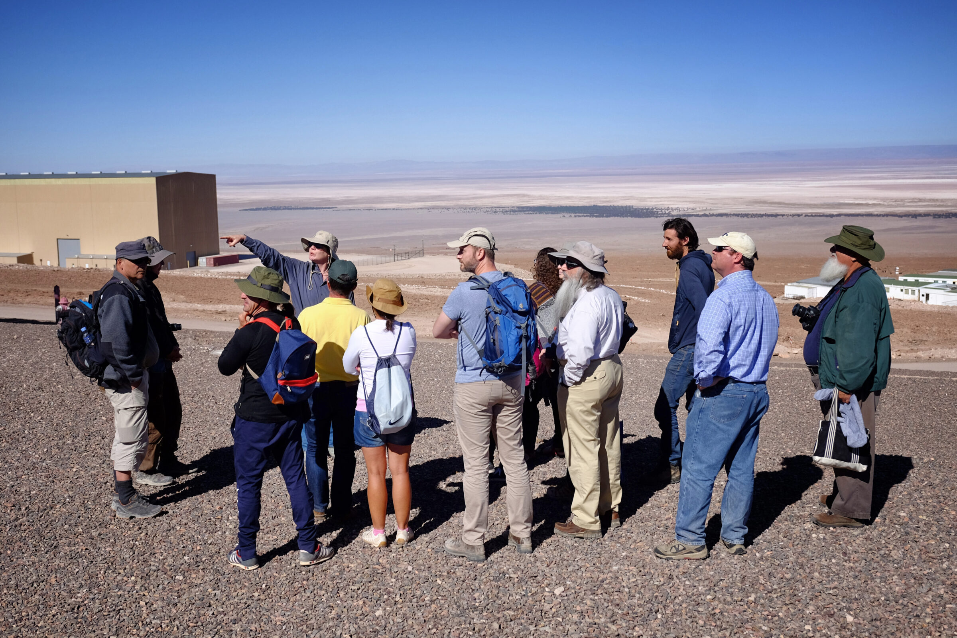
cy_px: 319
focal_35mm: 44
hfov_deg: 44.5
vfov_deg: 30.5
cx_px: 478
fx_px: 1170
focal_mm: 29.2
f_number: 3.6
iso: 200
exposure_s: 1/3000
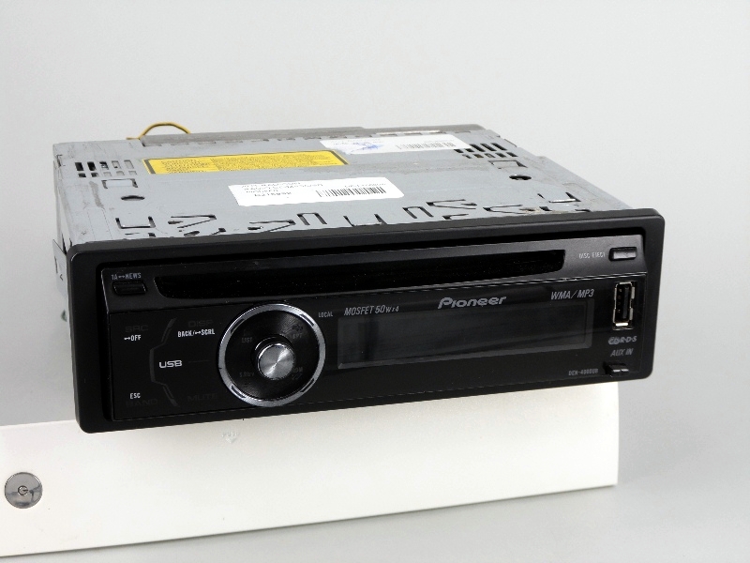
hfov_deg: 27.8
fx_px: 1517
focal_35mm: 70
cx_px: 375
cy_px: 282
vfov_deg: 21.0
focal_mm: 12.8
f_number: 4.6
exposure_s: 1/60
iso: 80
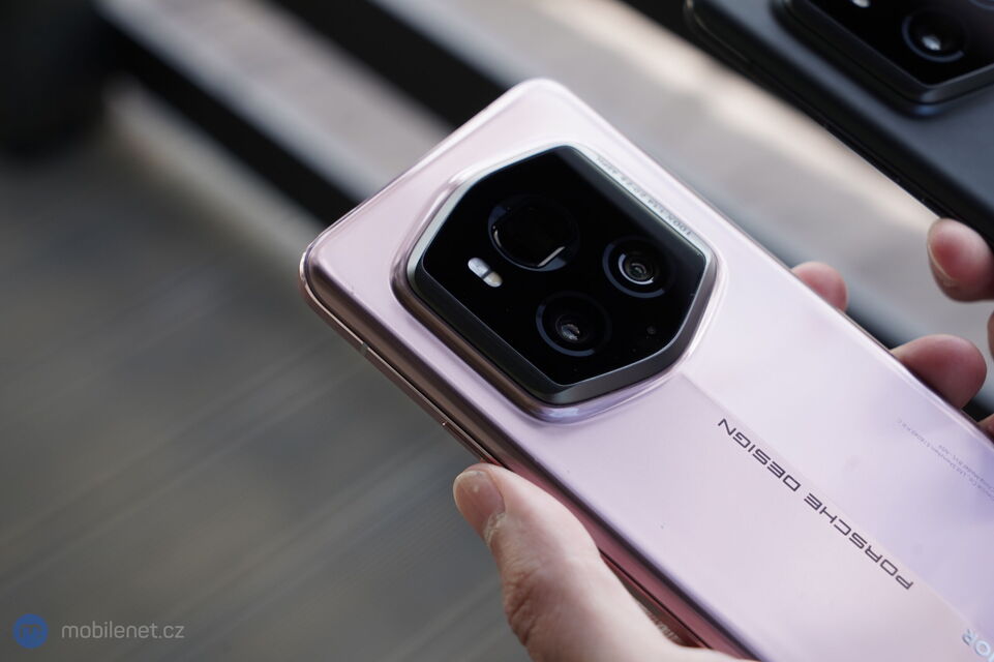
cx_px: 497
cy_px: 331
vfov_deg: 19.4
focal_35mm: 70
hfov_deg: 28.9
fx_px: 1932
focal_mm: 70
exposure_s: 1/160
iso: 400
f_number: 7.1
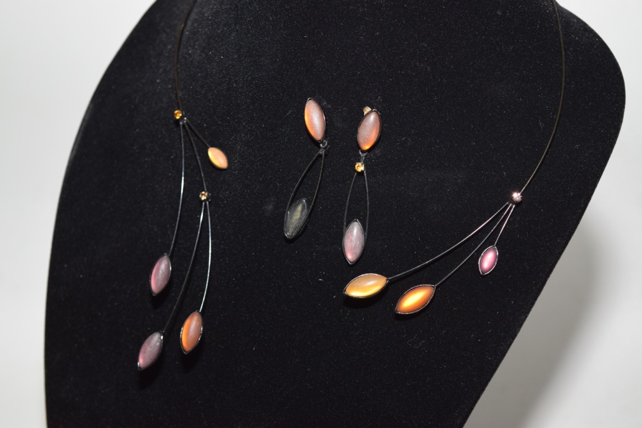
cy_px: 214
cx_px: 321
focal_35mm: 72
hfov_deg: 28.1
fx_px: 1284
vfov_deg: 18.9
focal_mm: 48
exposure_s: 1/60
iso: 1000
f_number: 5.3
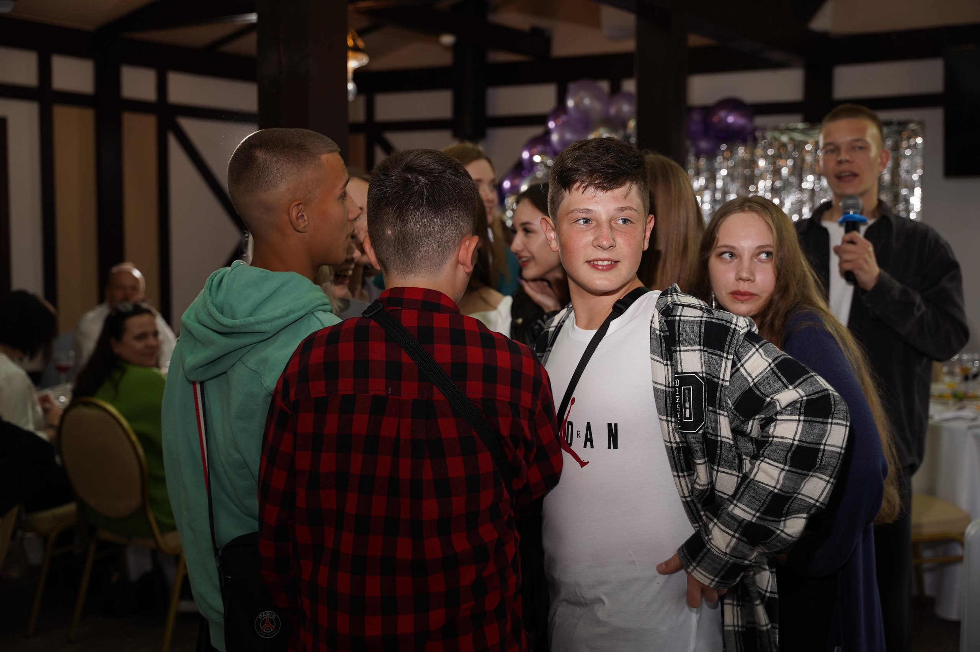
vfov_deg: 29.6
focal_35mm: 45
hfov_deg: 43.3
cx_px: 490
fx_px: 1235
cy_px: 326
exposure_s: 1/125
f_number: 3.5
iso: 250
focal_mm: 45.4
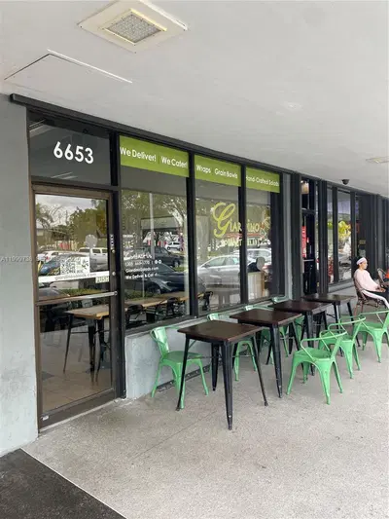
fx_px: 389
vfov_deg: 67.3
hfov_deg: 53.1
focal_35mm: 26
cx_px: 194
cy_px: 260
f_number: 1.8
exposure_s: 1/121
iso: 40
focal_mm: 4.25
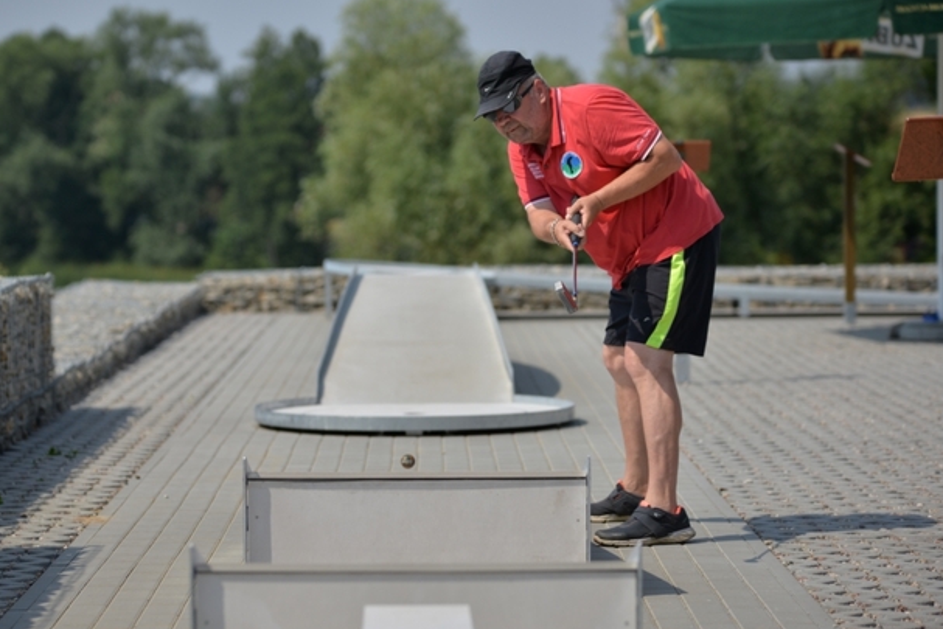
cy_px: 356
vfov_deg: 10.5
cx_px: 415
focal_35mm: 131
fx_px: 3432
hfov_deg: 15.6
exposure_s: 1/4000
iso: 100
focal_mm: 112
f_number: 3.2
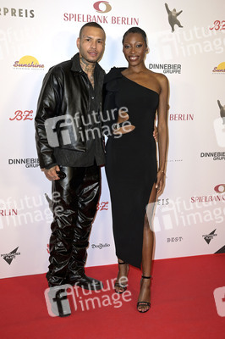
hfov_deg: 30.5
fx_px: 413
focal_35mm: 44
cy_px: 170
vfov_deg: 44.5
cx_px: 112
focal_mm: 44
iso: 640
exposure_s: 1/160
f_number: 5.6
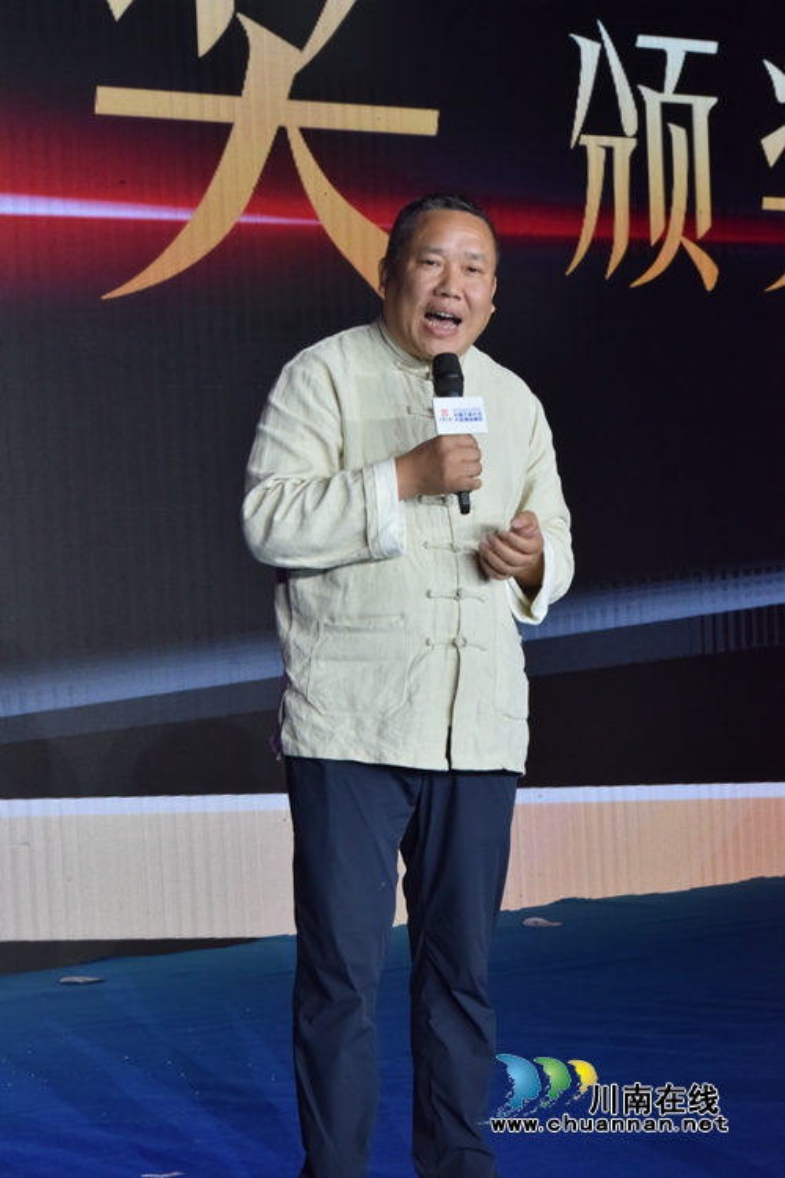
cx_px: 392
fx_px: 3434
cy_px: 589
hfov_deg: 13.0
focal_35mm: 105
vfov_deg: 19.5
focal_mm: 70
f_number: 18
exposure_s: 1/125
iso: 1000
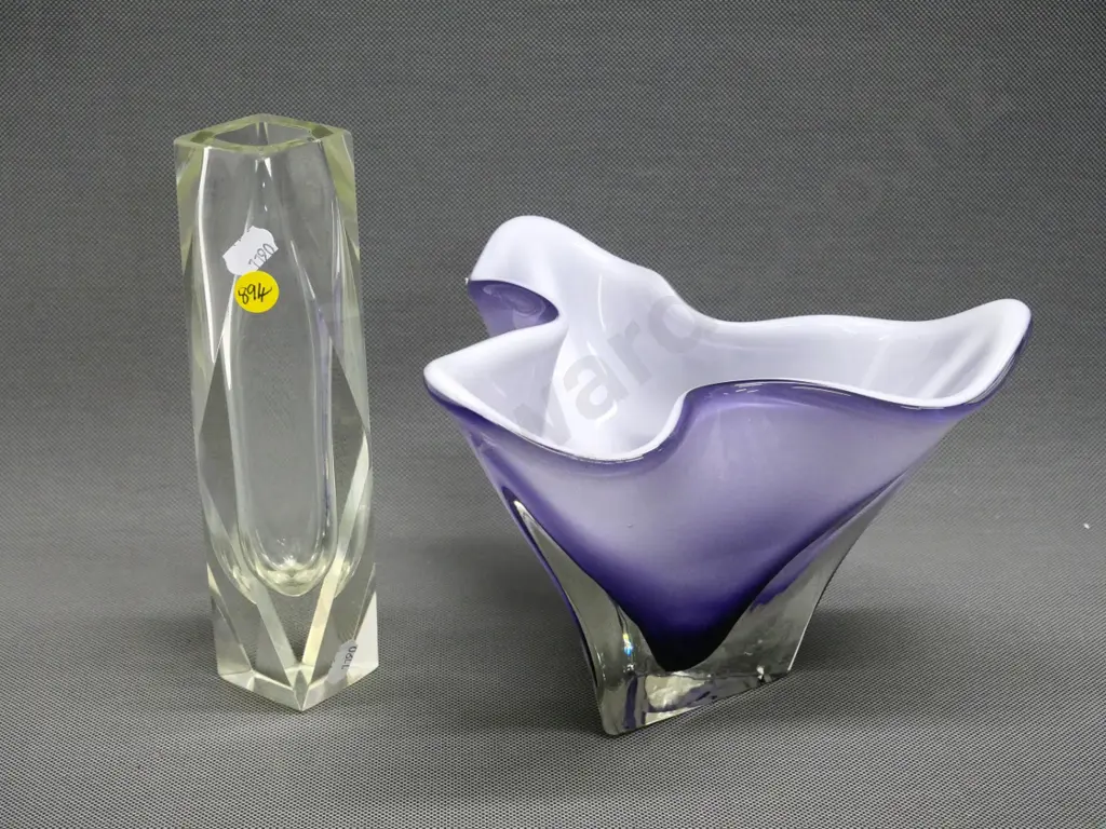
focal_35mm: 64
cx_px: 553
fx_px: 2045
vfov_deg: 22.9
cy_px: 414
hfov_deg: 30.3
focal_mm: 32
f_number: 6.3
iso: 3200
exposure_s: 1/160
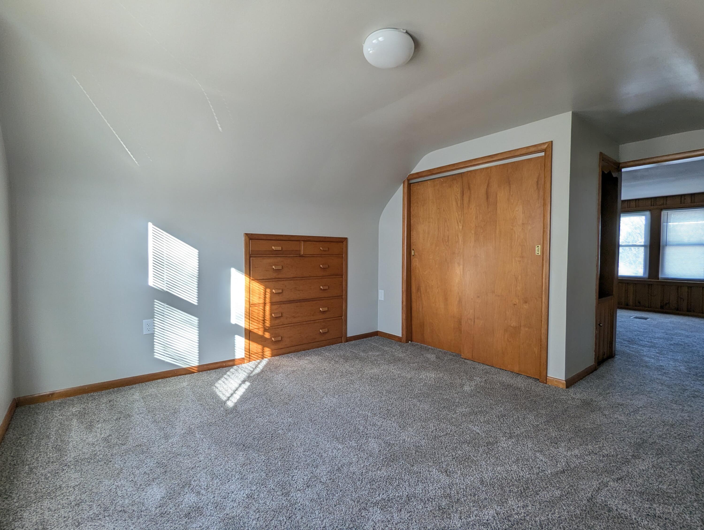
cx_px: 352
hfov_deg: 94.4
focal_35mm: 16
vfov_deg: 78.2
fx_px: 326
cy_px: 265
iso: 66
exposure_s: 1/60
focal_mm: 2.35
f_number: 2.2
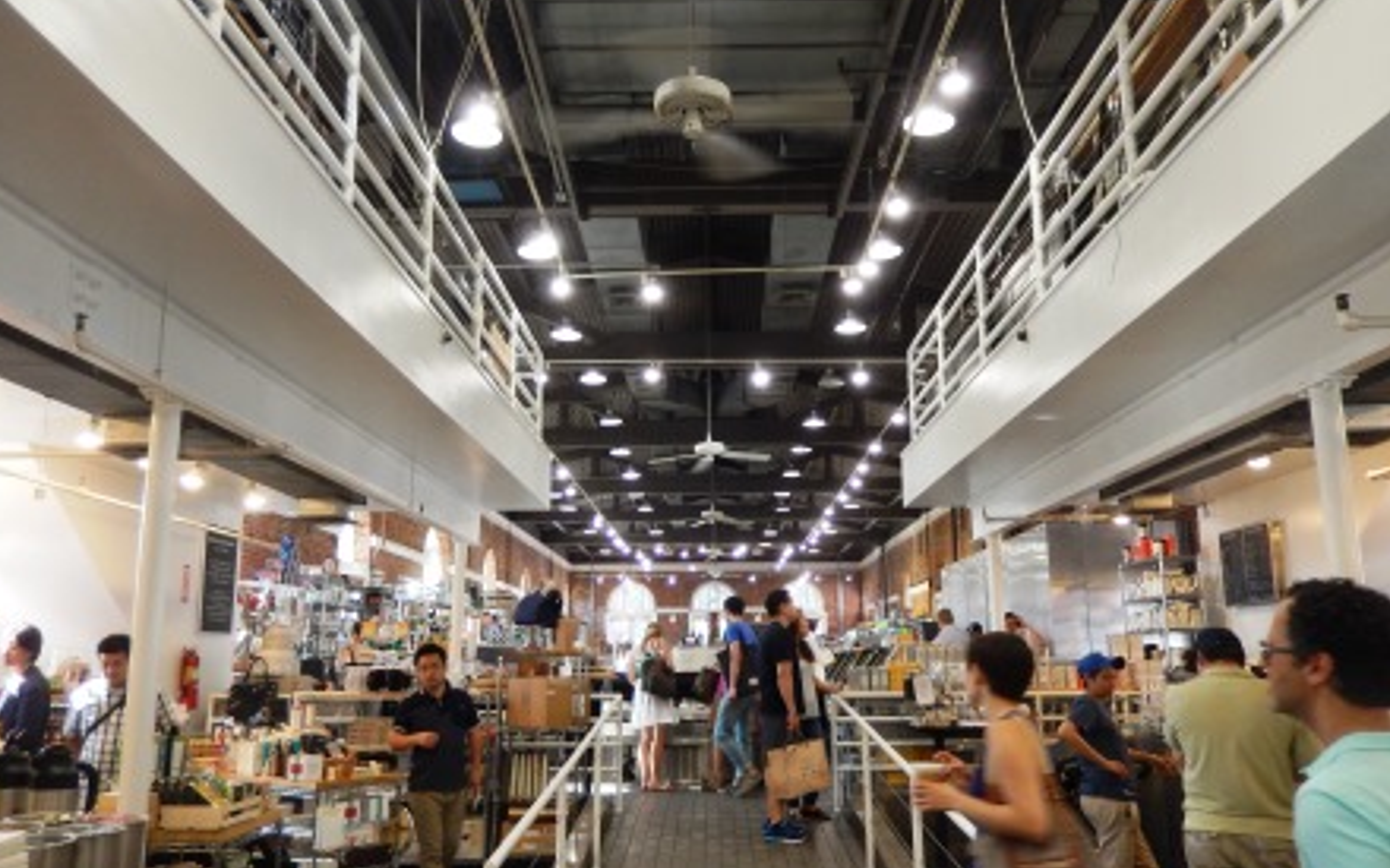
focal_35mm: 27
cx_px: 686
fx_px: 1023
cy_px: 483
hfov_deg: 68.4
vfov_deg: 45.9
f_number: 3.4
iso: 250
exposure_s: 1/30
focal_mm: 4.5
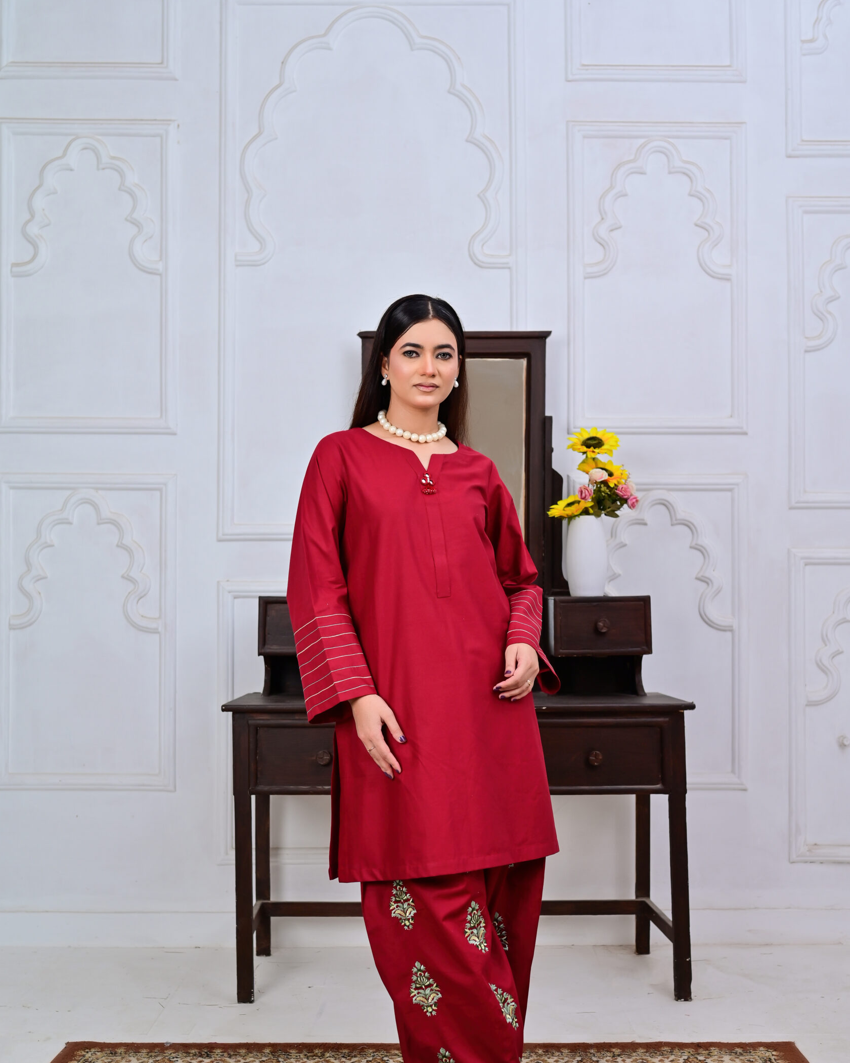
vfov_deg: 45.6
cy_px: 613
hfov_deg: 37.3
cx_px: 423
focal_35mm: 40
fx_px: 1258
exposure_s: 1/160
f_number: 4
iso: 250
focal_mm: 35
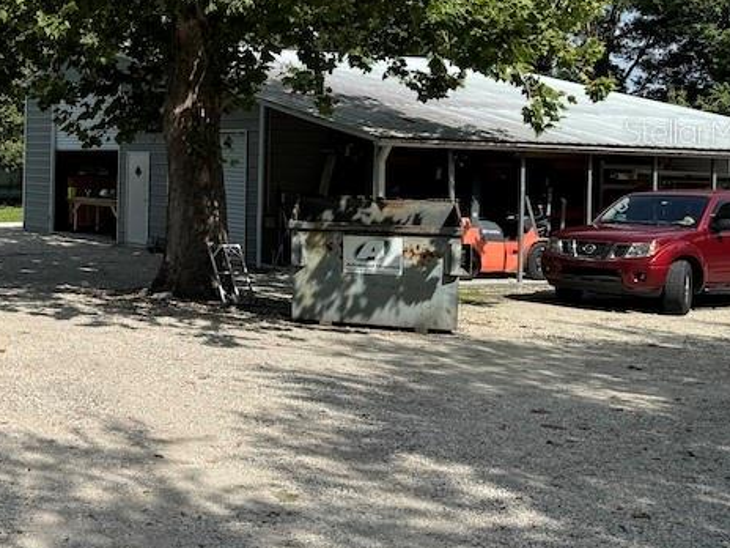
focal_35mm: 53
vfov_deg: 27.1
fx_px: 1118
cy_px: 131
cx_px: -33
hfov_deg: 32.6
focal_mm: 6.76
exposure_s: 1/3802
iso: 80
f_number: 1.78
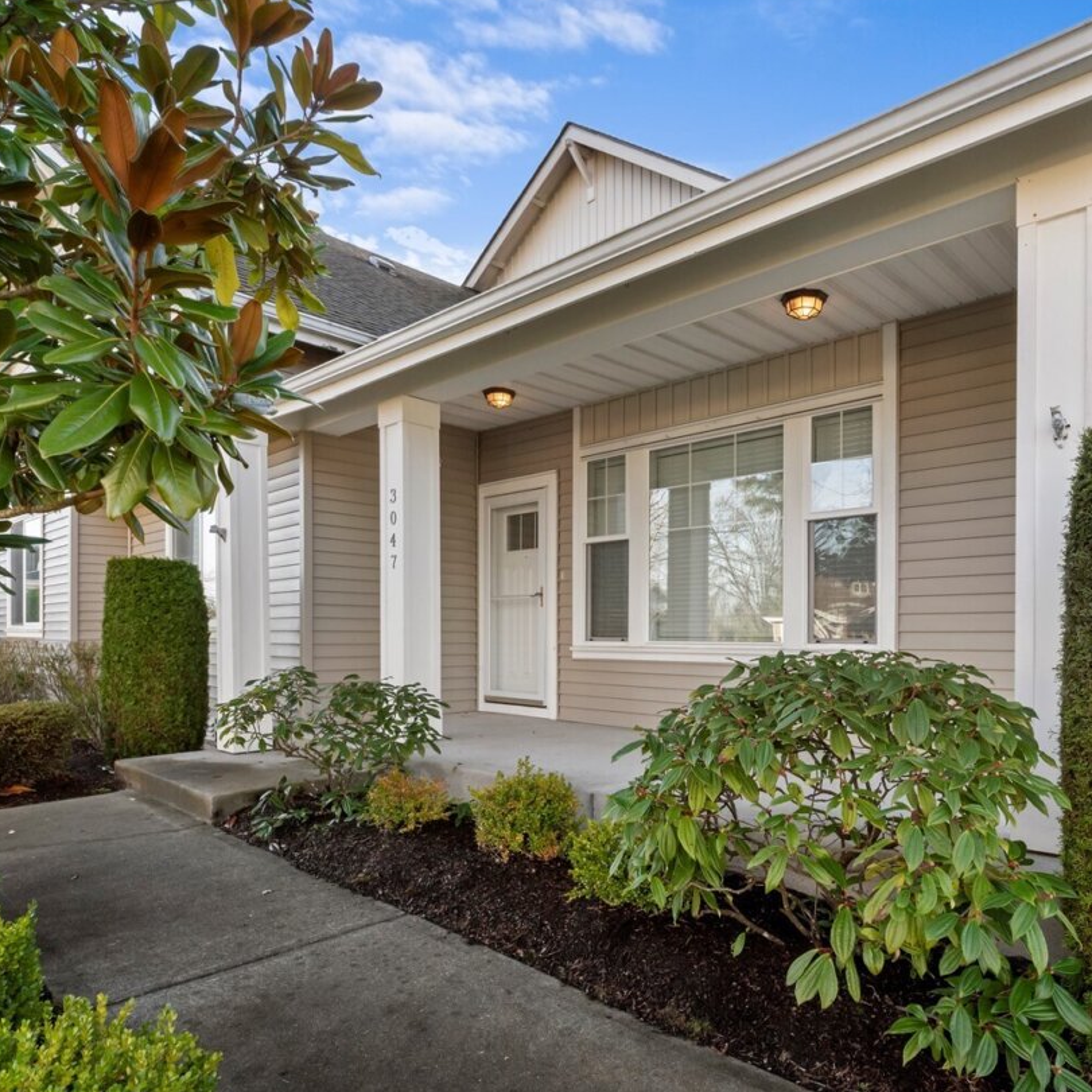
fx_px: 785
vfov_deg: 69.4
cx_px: 637
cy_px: 613
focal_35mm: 22
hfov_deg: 69.1
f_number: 8
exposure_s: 1/80
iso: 800
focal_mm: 10
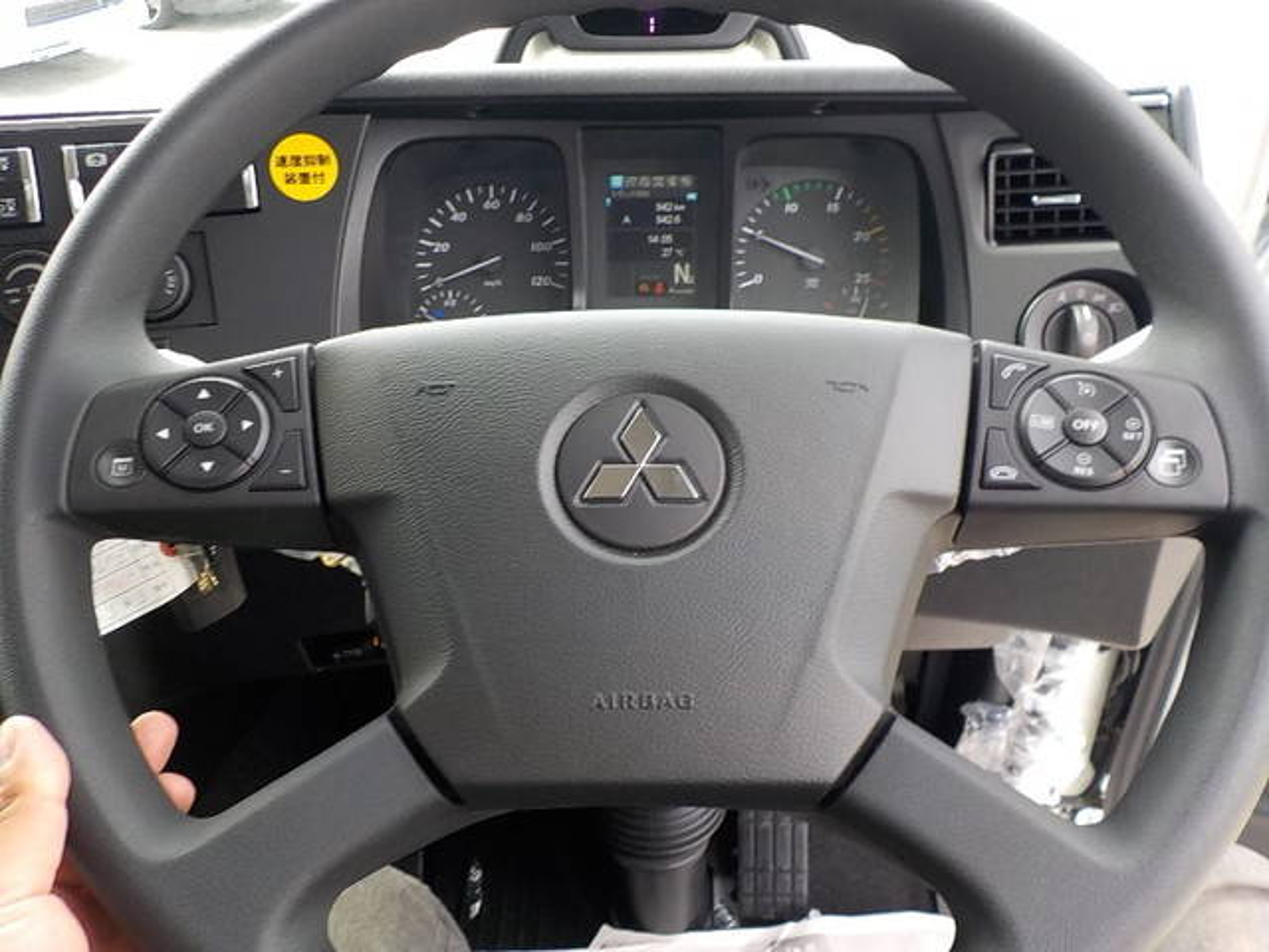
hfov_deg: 60.0
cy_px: 476
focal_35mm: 30
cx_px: 634
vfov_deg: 46.8
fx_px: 1100
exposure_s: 1/60
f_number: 3.3
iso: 125
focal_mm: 4.1
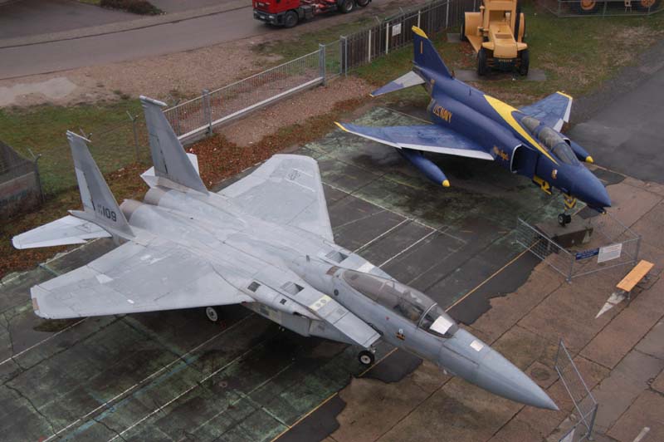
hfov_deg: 41.1
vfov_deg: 28.0
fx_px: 885
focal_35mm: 48
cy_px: 221
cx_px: 332
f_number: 5
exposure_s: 1/90
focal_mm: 32
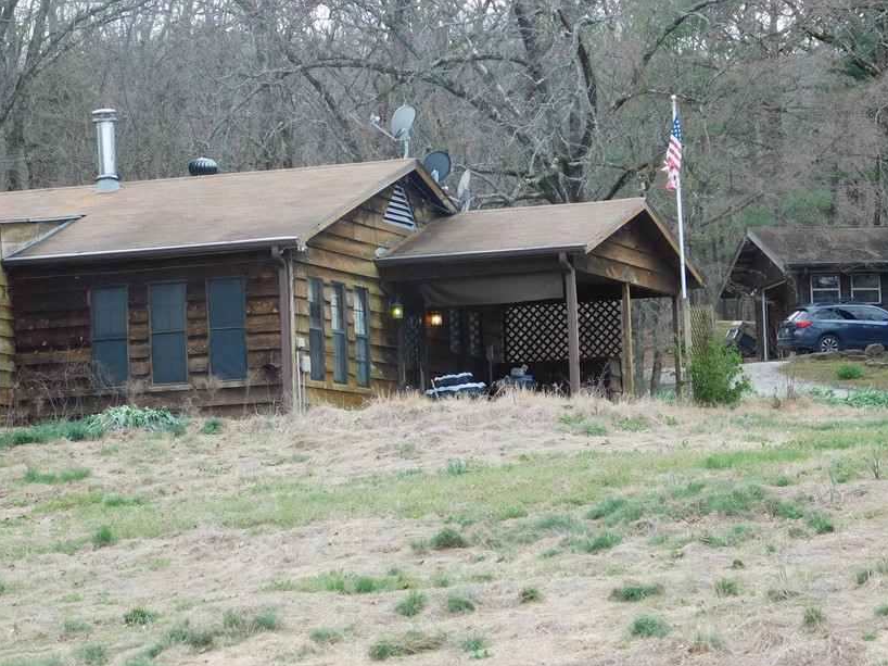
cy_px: 293
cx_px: 379
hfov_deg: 13.7
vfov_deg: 10.3
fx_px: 3693
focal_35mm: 144
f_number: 4.8
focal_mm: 20.3
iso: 125
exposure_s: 1/100
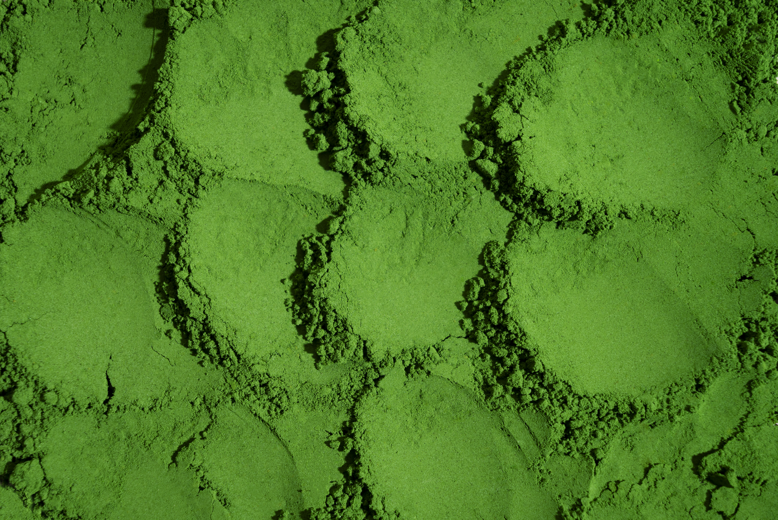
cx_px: 389
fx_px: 1081
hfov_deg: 39.6
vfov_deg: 27.0
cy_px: 260
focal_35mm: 50
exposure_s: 1/125
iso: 125
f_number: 7.1
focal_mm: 50
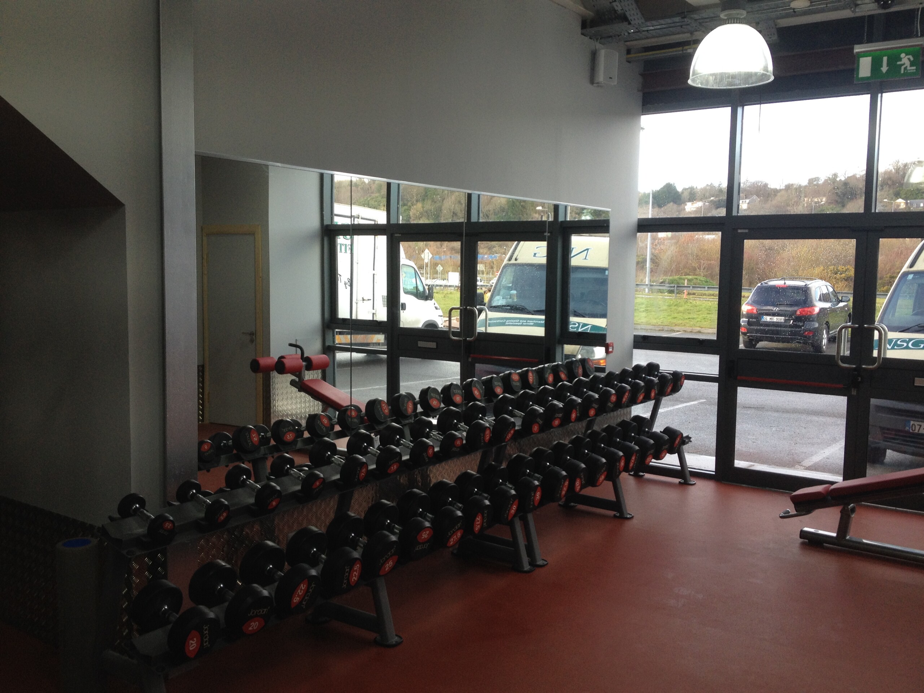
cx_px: 462
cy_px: 346
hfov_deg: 52.6
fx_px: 934
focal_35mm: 35
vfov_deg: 40.7
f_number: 2.4
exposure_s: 1/120
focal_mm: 4.28
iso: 64
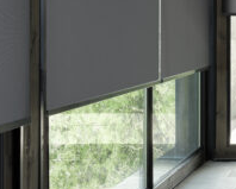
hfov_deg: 14.5
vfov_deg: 12.2
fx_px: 881
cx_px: 328
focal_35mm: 126
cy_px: 34
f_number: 13
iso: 100
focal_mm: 32
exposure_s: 1/20
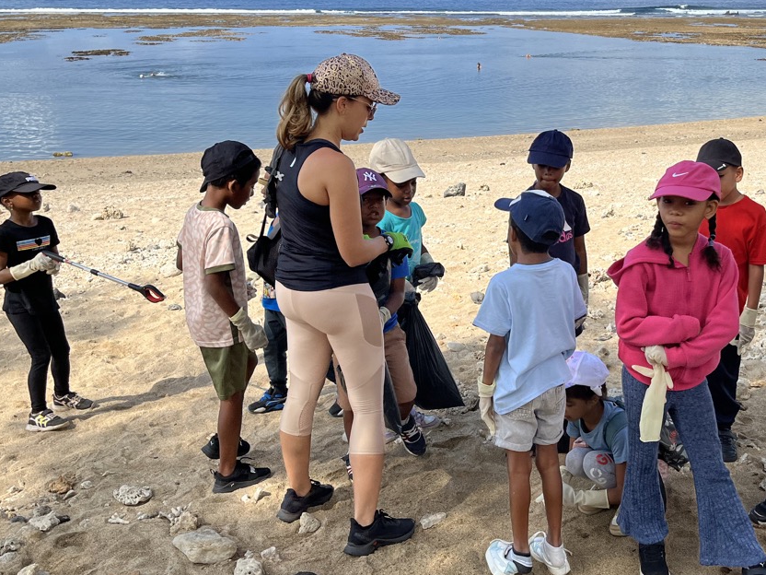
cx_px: 506
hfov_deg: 46.1
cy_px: 252
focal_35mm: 40
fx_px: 885
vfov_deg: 35.9
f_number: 1.6
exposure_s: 1/3745
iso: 50
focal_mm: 5.1
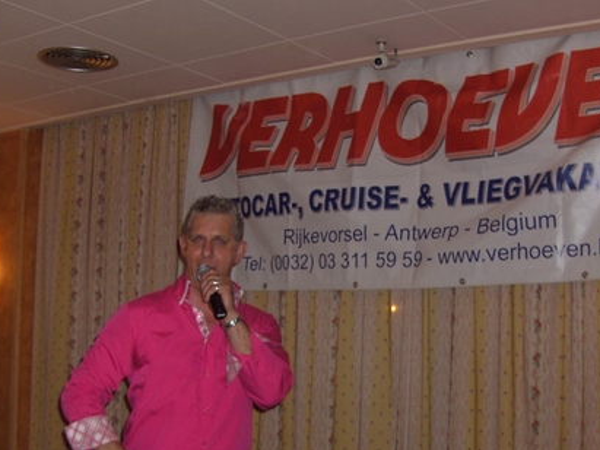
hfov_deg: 35.5
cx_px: 346
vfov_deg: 26.8
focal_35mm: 54
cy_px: 317
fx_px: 936
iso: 100
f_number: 2.8
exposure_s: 1/50
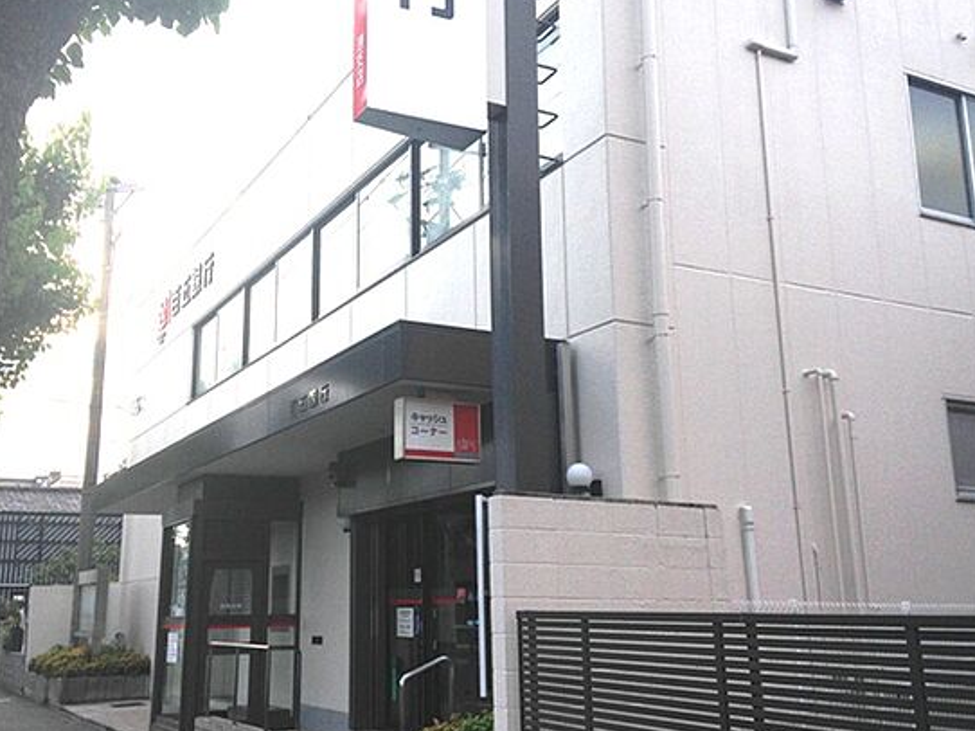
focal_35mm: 39
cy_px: 366
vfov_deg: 36.8
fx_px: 1098
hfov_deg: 47.8
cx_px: 423
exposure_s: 1/889
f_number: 2.4
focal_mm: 4.12
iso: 50
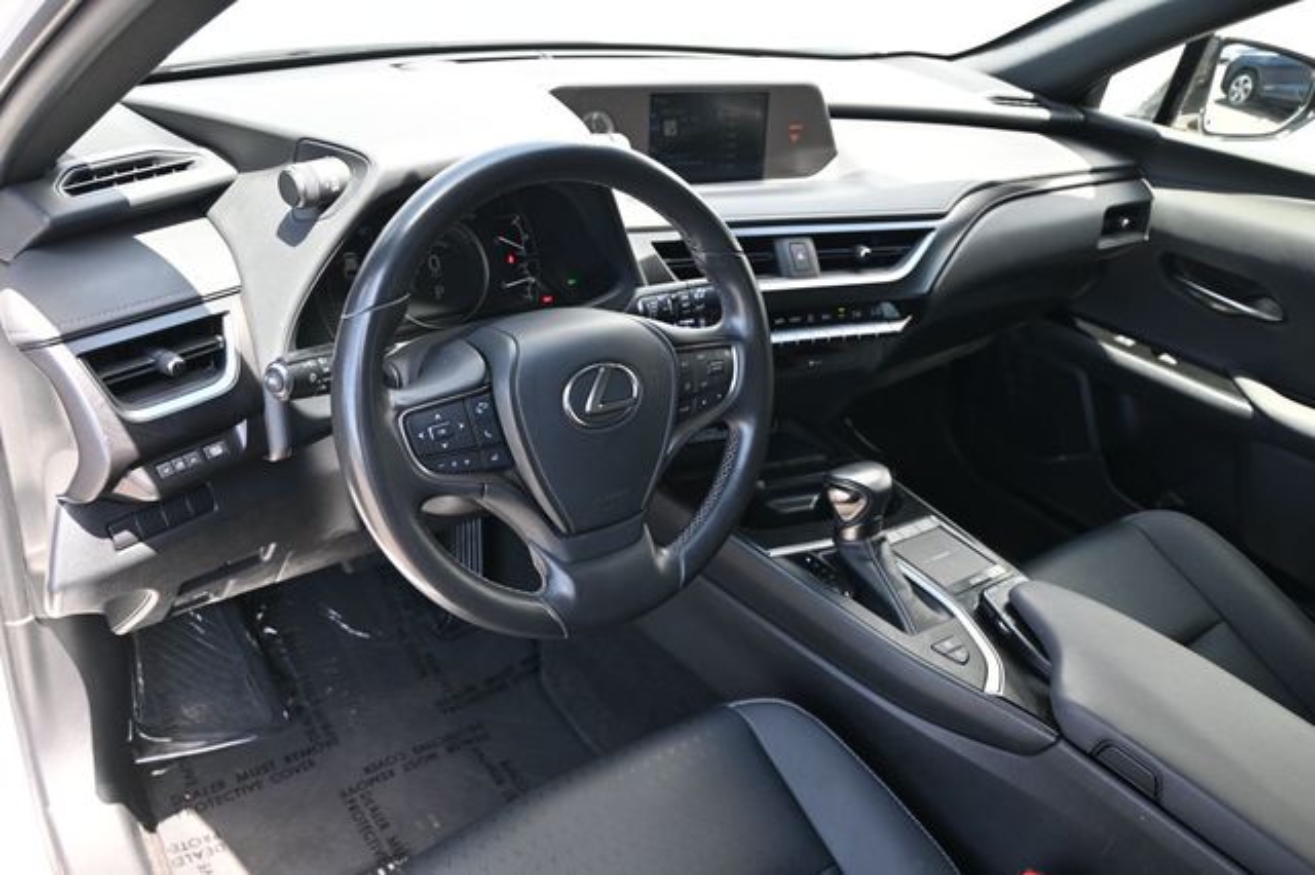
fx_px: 1040
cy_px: 438
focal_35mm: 28
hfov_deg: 64.6
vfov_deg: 45.6
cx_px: 658
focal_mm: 19
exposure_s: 1/160
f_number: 3.8
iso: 400
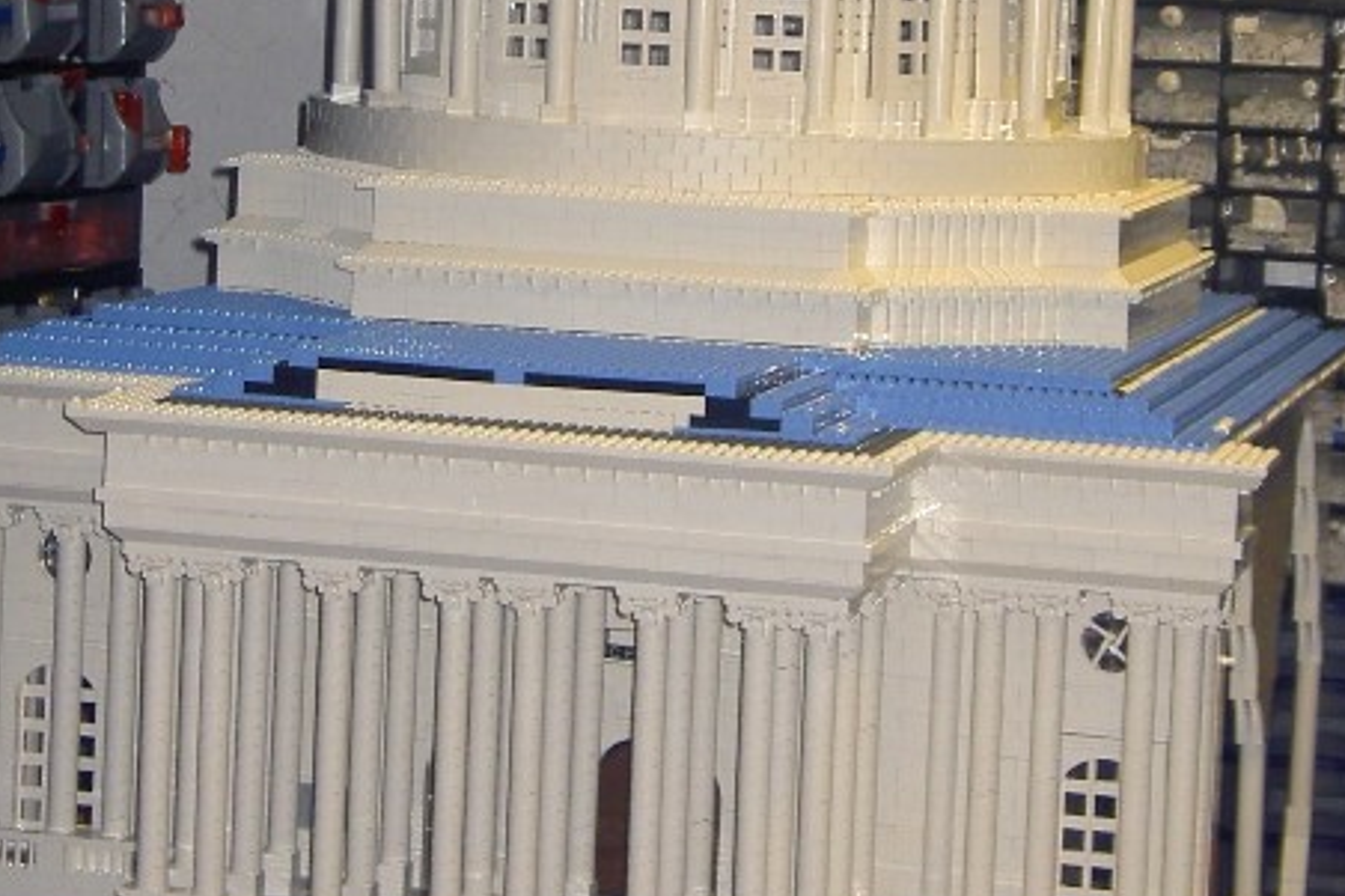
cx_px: 729
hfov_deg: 17.6
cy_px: 138
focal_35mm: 116
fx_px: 4332
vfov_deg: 11.7
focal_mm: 9.9
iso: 200
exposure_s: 1/80
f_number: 3.8
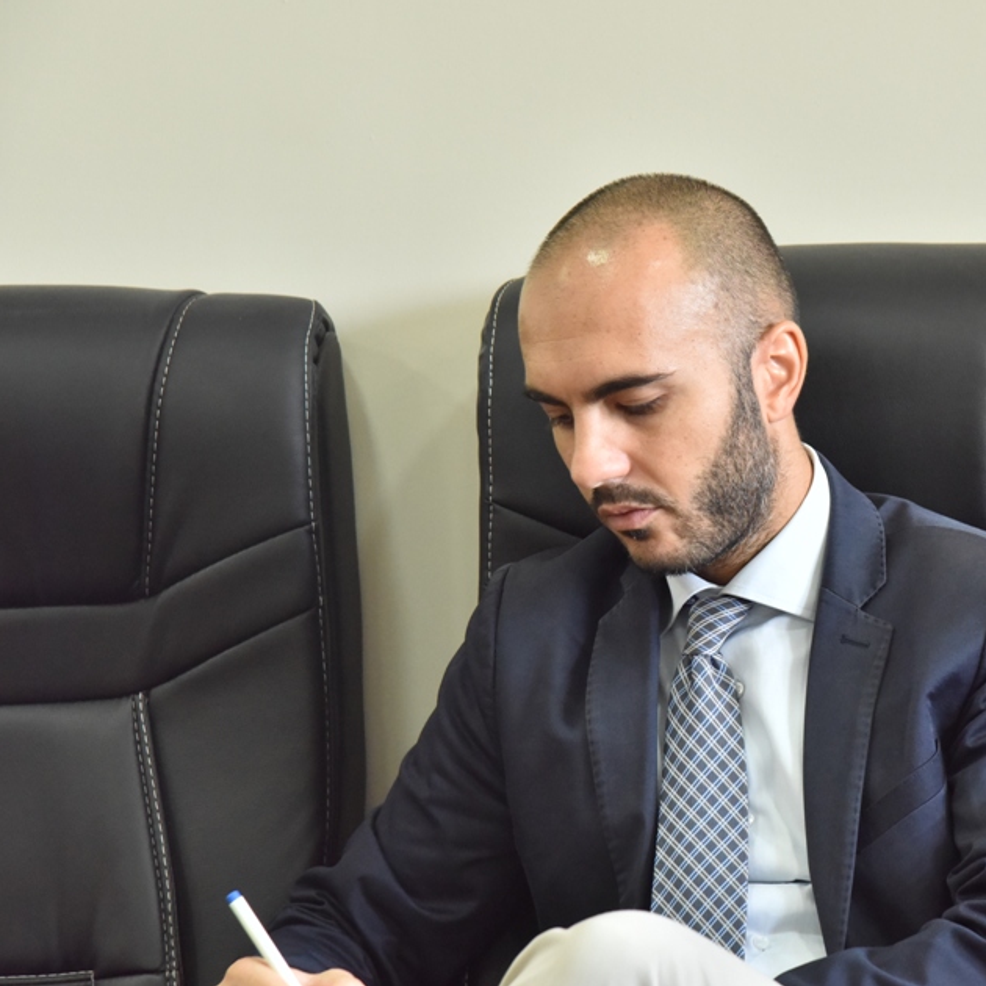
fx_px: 4673
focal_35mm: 145
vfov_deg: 12.0
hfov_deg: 12.0
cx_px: 786
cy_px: 453
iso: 3200
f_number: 7.1
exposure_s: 1/200
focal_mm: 105
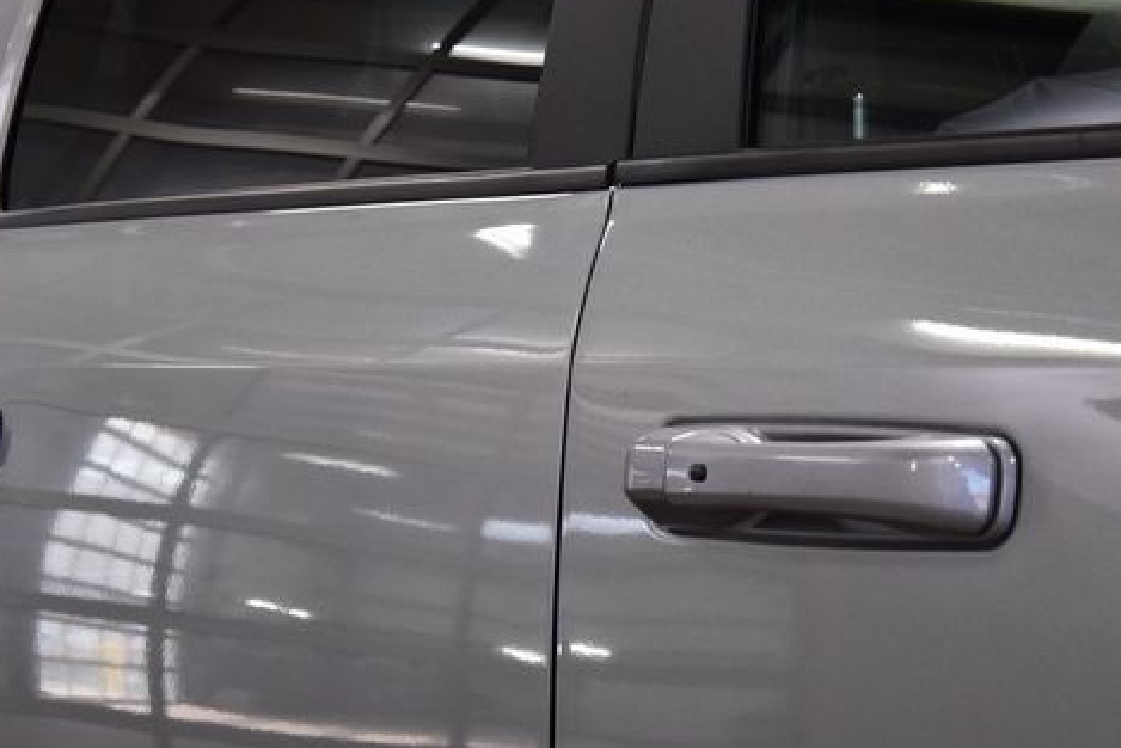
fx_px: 2803
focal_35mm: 90
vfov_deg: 15.2
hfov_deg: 22.6
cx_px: 461
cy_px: 362
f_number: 8
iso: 1600
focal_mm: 44
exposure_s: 1/60
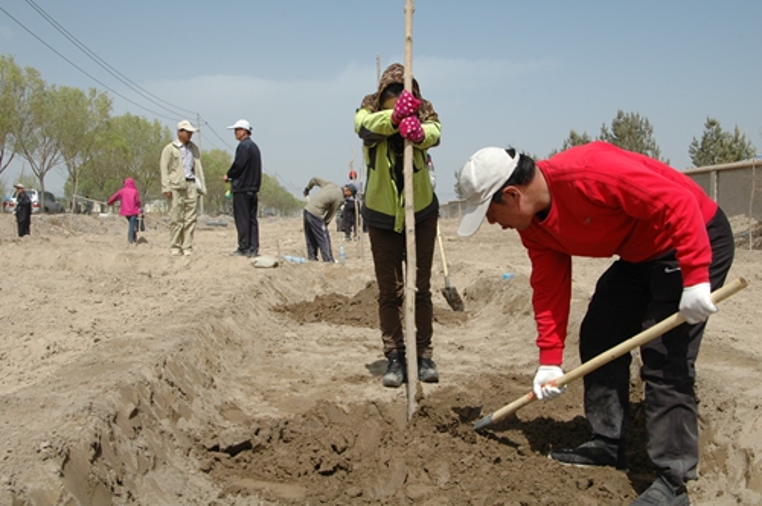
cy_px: 253
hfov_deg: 46.5
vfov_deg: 31.8
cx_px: 381
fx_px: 888
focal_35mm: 42
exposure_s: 1/500
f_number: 11
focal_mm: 28
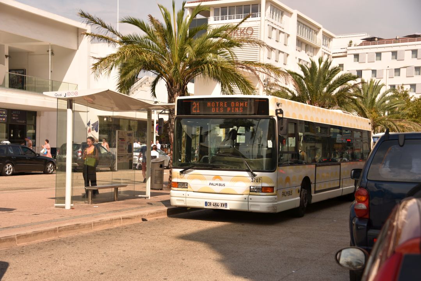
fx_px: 655
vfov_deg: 24.2
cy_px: 140
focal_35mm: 56
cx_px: 210
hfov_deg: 35.6
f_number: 6.3
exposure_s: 1/640
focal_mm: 56
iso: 100
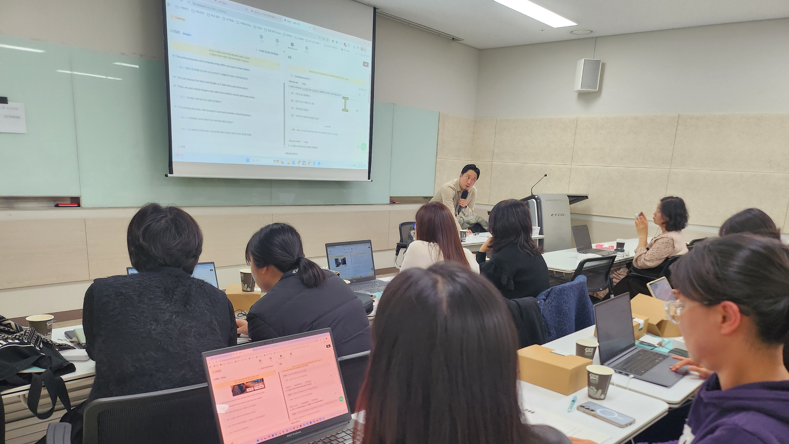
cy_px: 295
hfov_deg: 69.9
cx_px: 399
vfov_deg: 42.3
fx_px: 565
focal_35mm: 27
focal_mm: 5
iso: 250
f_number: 1.8
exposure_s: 1/180
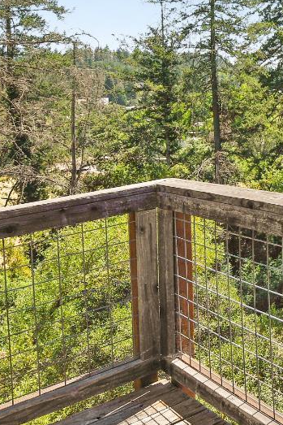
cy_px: 156
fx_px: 507
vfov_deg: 45.0
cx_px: 427
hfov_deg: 24.2
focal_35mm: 43
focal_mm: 10
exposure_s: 1/250
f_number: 8
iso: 100
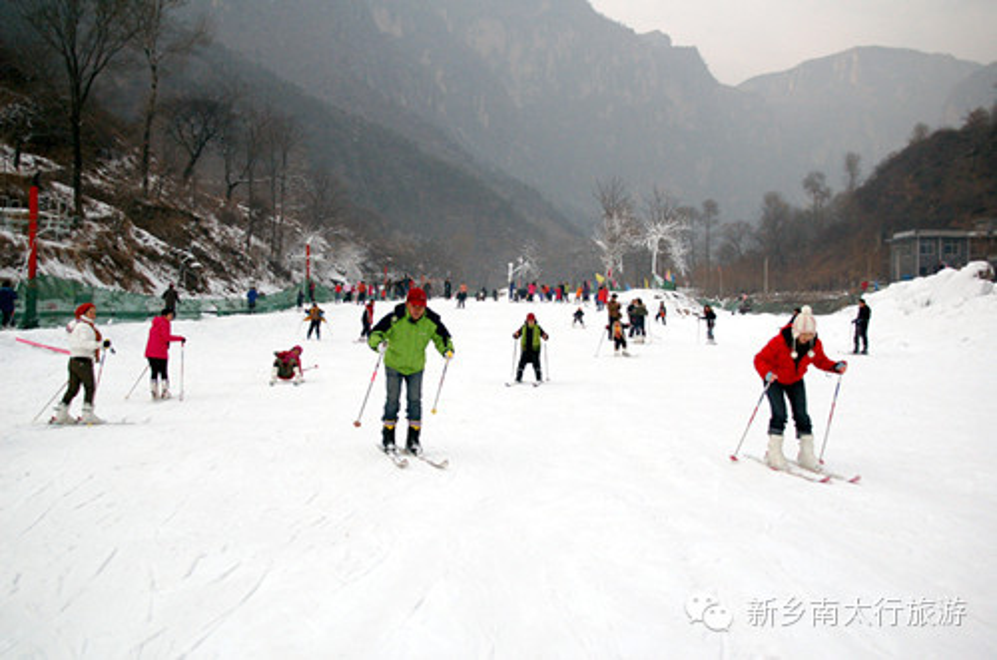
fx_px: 1078
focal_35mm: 39
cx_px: 498
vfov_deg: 34.1
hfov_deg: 49.6
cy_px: 330
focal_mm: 26
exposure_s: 1/2500
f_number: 4.2
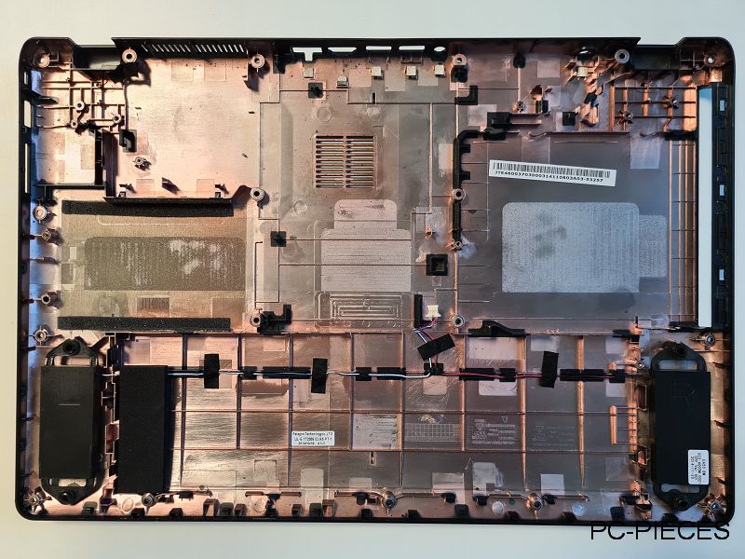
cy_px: 280
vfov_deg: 53.1
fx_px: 560
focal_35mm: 26
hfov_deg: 67.3
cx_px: 372
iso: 160
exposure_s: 1/50
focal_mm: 5.4
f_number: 1.8
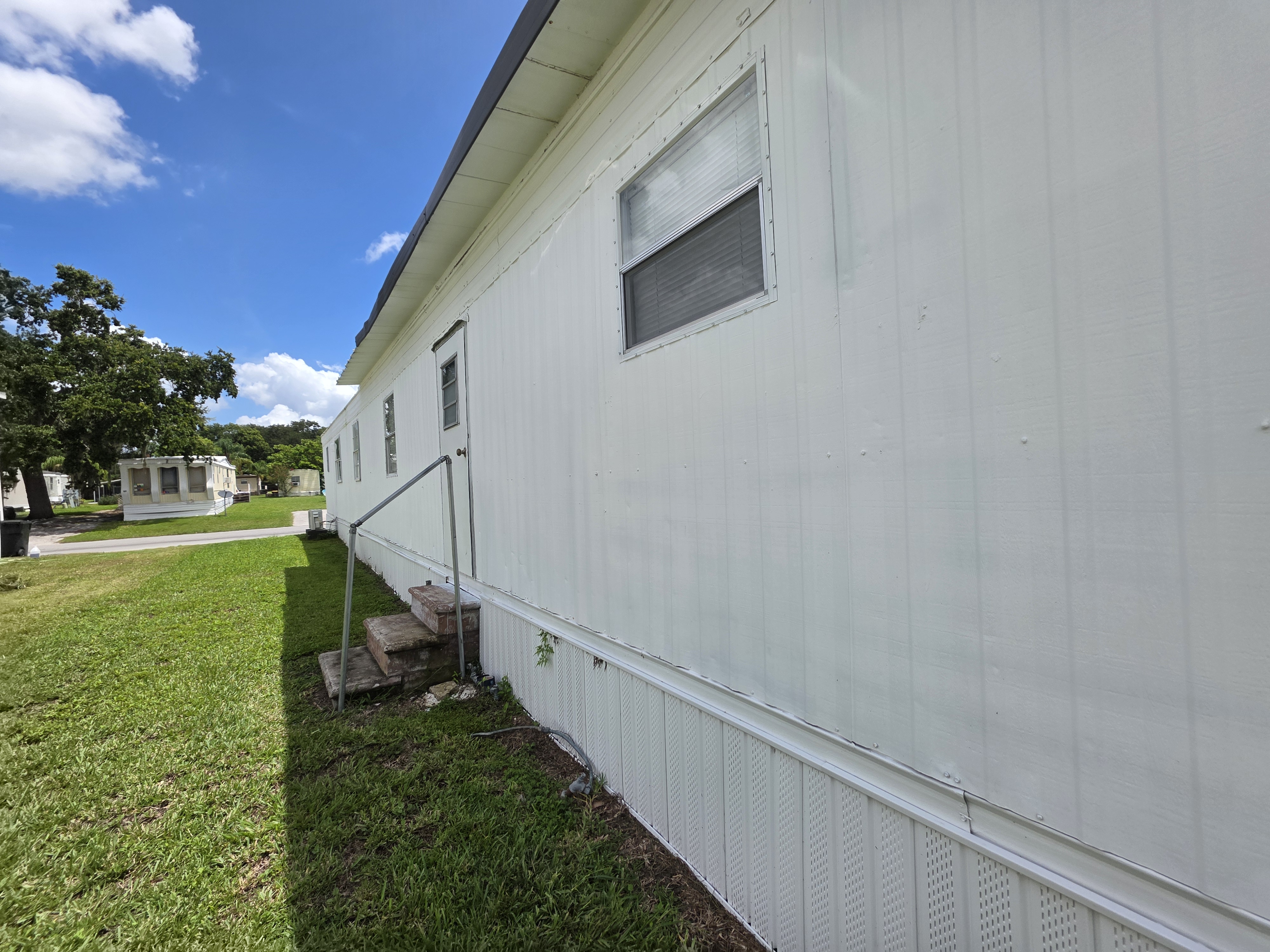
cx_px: 635
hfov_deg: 106.2
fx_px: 477
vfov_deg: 89.9
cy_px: 476
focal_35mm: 13
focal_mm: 2.2
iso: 40
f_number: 1.9
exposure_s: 1/2890
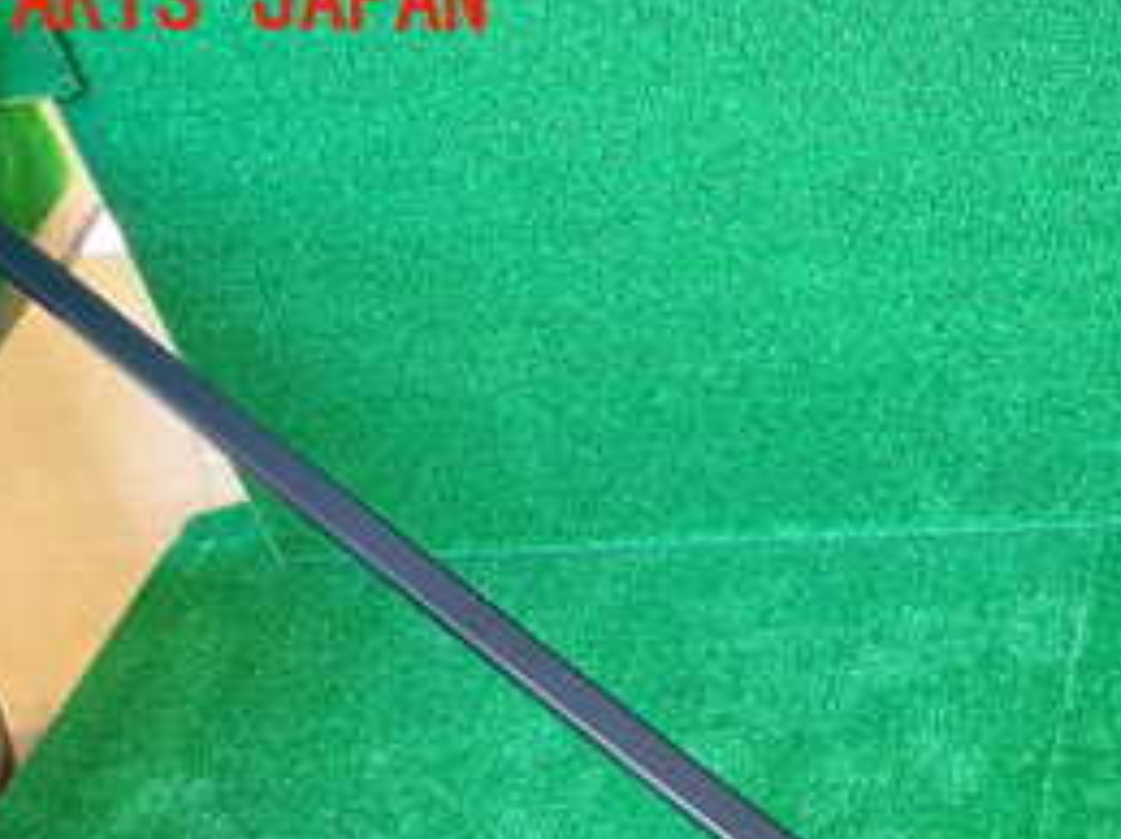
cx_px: 1000
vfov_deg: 23.6
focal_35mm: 58
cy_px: 921
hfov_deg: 31.7
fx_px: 1877
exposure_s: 1/40
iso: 200
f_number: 2
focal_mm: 4.5
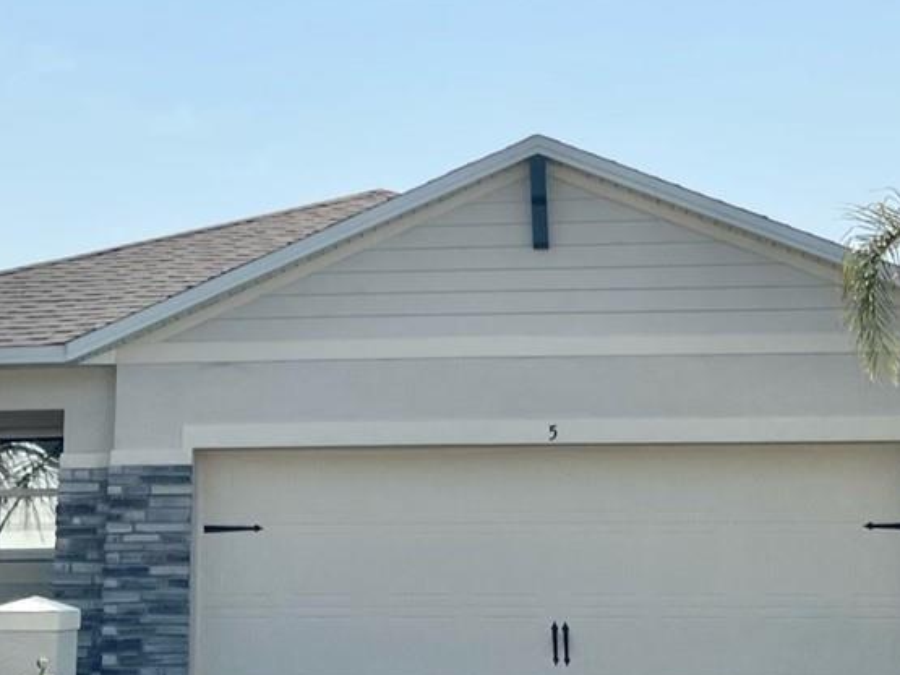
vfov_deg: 19.3
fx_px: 1950
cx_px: 324
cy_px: 58
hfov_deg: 25.9
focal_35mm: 75
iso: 40
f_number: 1.5
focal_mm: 5.7
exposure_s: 1/16393
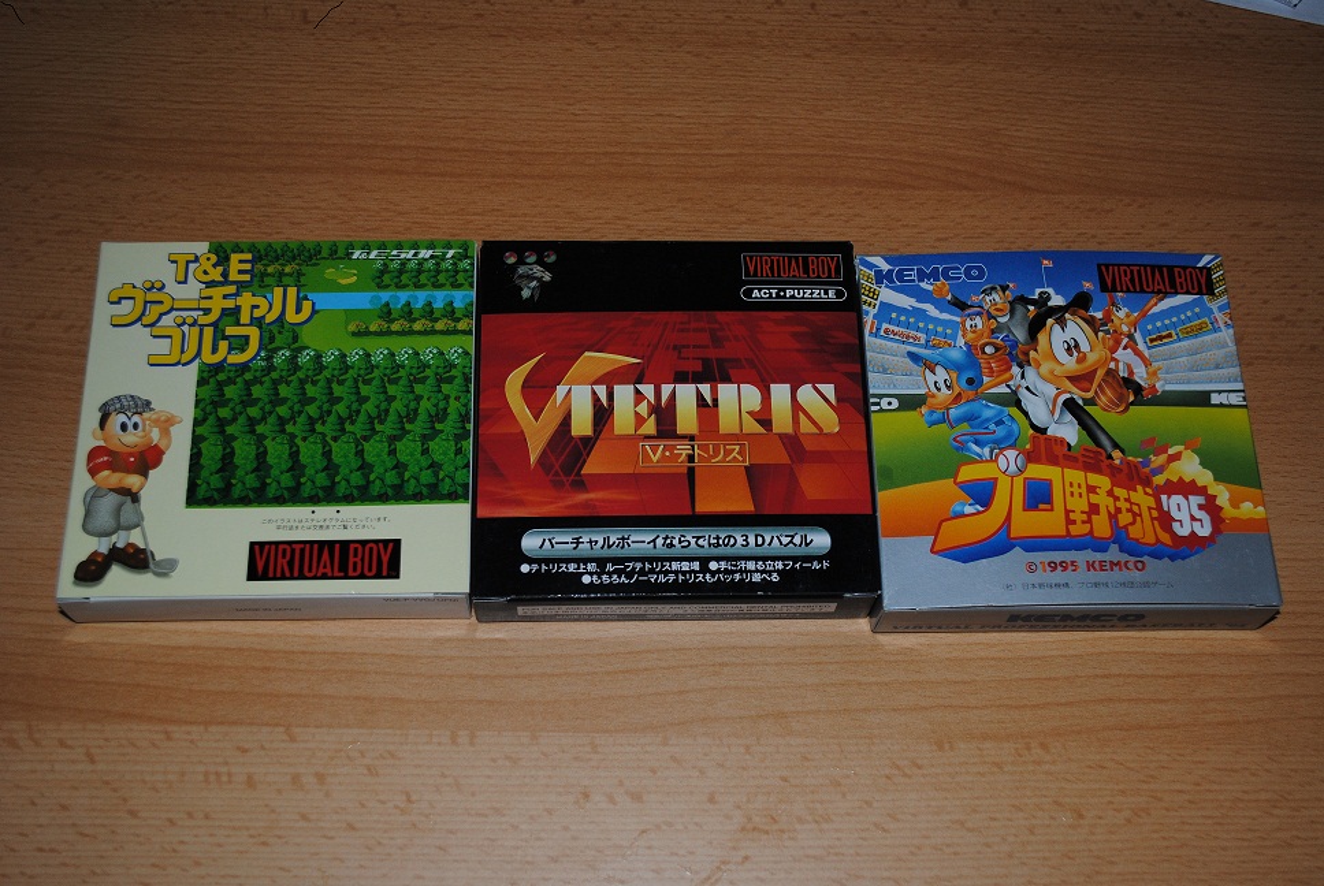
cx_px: 662
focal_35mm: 48
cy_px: 443
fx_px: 1767
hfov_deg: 41.1
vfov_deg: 28.2
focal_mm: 32
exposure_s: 1/60
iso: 200
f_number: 4.8
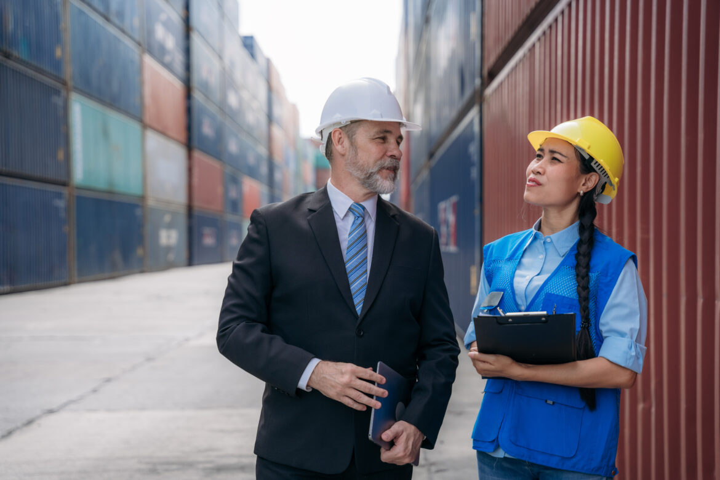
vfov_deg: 19.5
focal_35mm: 70
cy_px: 240
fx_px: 1400
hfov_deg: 28.8
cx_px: 360
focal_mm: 70
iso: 320
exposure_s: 1/1000
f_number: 3.2
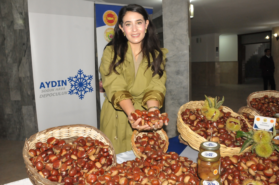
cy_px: 92
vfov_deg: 47.8
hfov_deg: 67.4
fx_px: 209
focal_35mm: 27
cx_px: 140
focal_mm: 18
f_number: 9
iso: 1600
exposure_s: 1/60
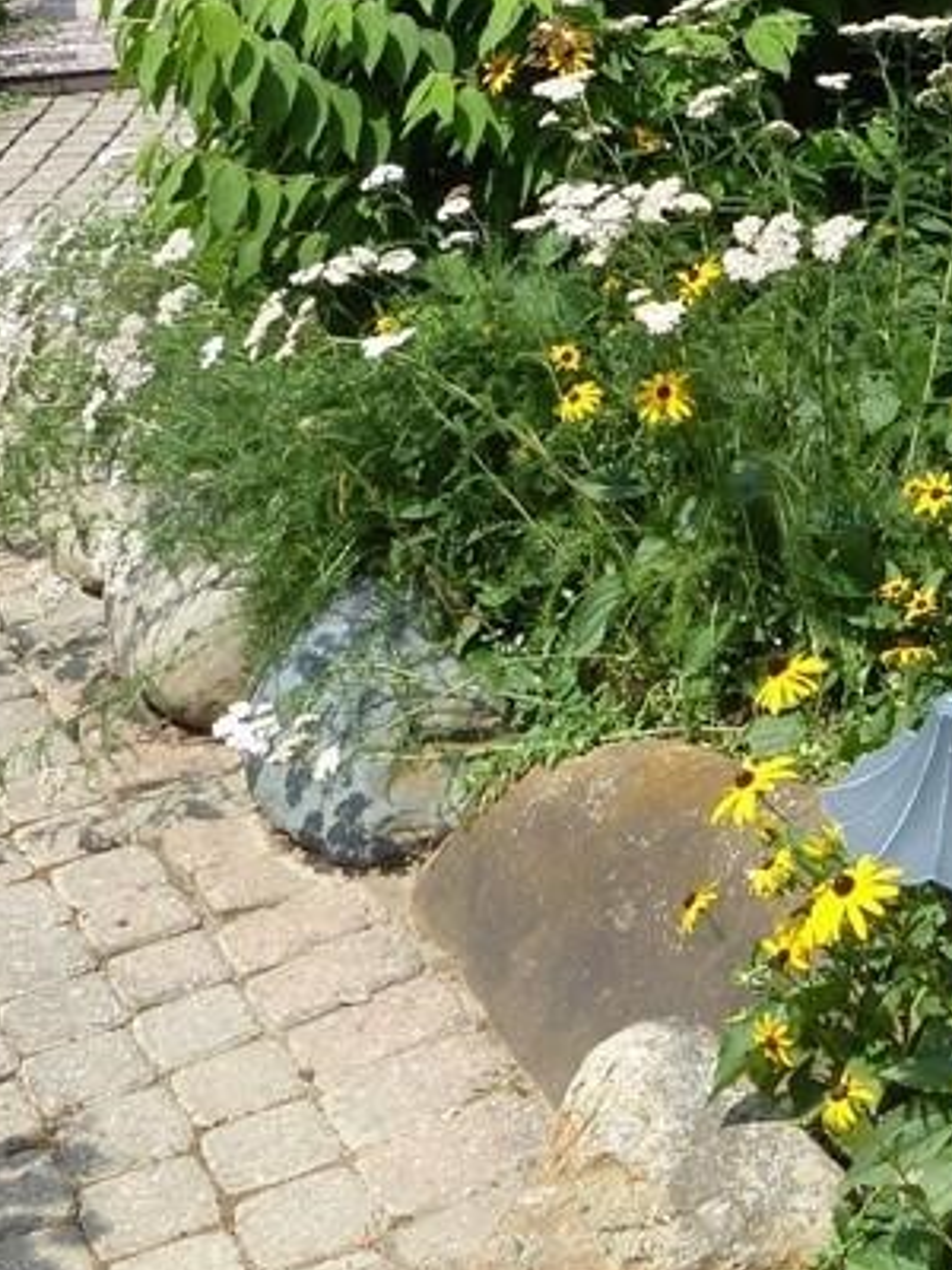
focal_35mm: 64
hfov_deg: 21.9
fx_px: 2347
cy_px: 321
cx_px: 1000
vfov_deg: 29.8
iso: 100
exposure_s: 1/320
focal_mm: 4.5
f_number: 5
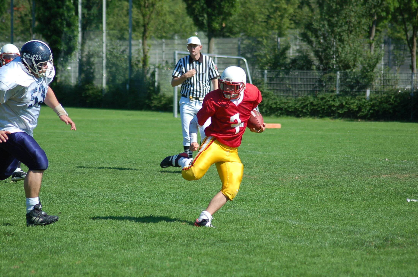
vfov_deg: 7.6
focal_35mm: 180
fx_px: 2086
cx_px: 209
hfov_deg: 11.4
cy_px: 138
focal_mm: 120
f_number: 4.2
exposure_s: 1/1000
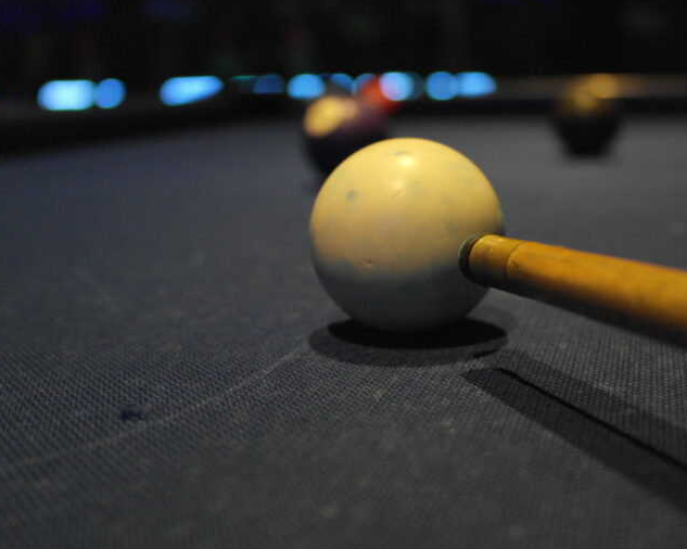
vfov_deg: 30.8
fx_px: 996
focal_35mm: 49
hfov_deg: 38.0
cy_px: 274
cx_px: 389
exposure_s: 1/25
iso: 1600
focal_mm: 28
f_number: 4
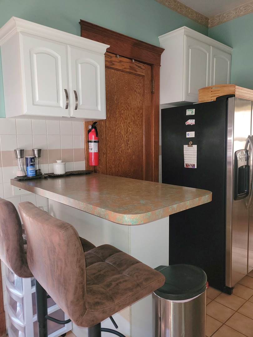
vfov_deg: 67.3
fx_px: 253
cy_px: 168
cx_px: 126
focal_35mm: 26
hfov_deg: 53.1
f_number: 1.8
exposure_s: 1/17
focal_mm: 5.4
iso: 160
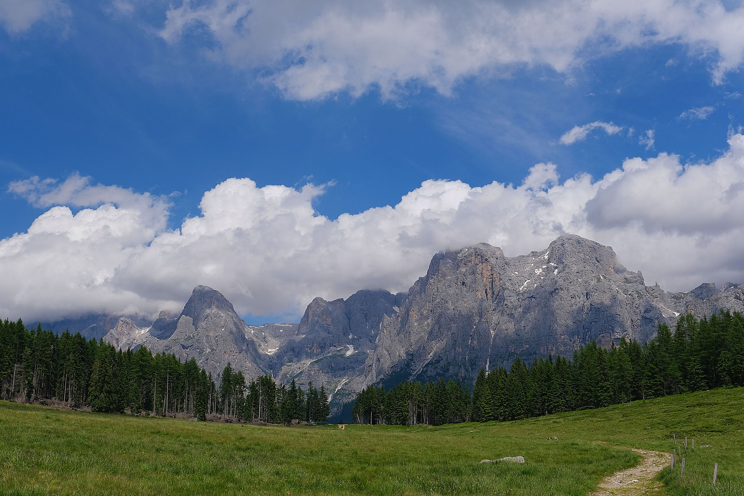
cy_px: 248
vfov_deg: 29.2
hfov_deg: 42.7
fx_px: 951
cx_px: 372
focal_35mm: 46
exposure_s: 1/600
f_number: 8
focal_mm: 30.8
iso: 160
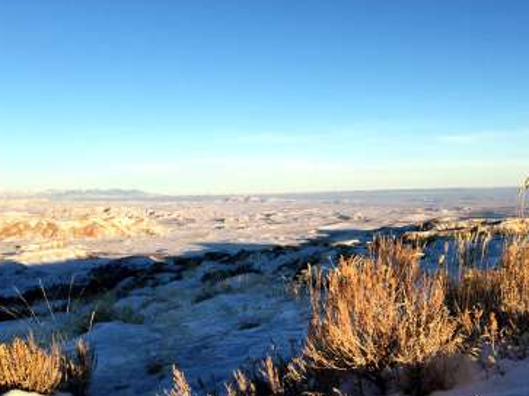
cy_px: 258
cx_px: 322
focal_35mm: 40
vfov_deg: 35.6
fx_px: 611
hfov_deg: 46.5
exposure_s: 1/1276
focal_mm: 4.15
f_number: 2.2
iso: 32
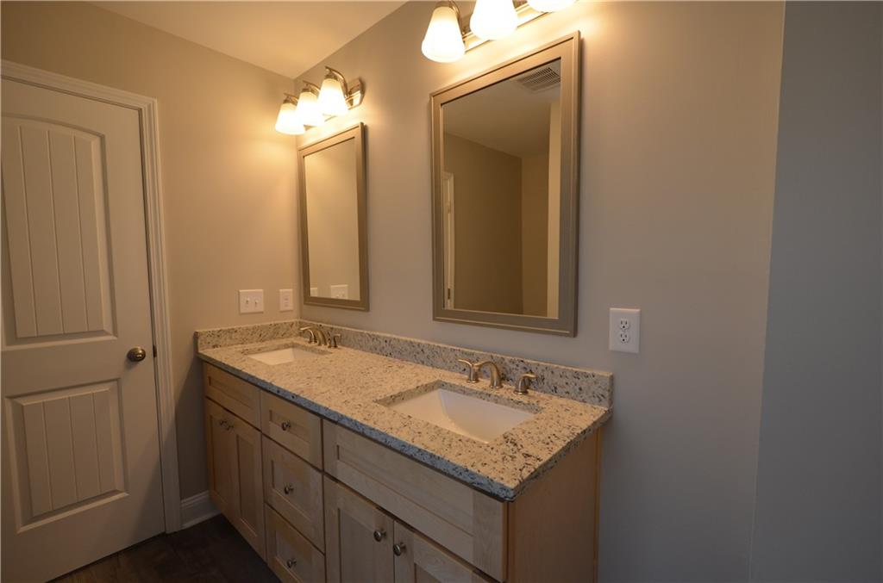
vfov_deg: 77.0
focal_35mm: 15
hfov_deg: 100.5
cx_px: 442
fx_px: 367
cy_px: 292
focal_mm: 10
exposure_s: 1/100
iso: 400
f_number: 5
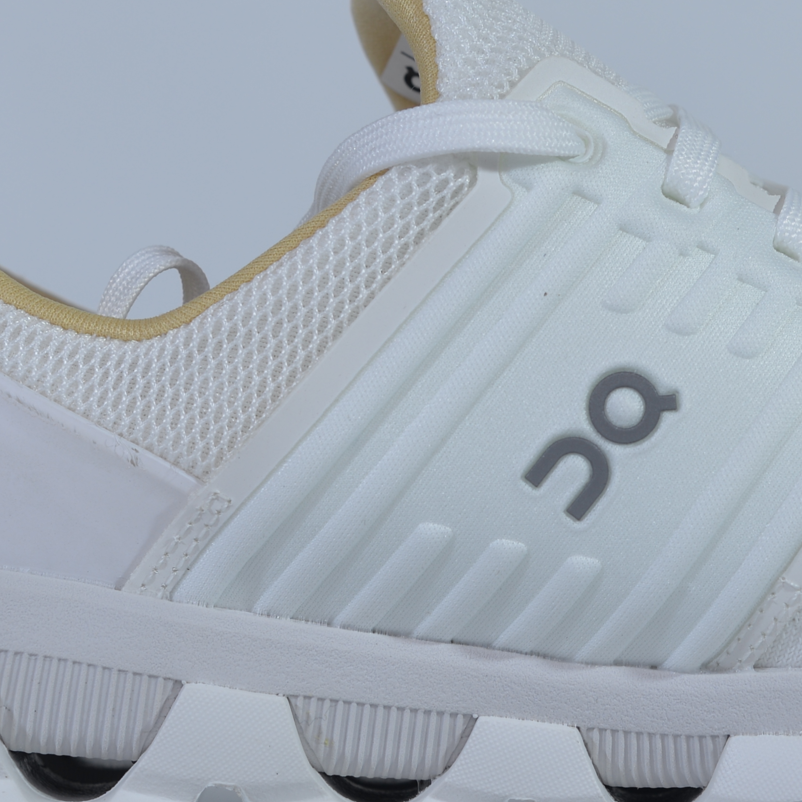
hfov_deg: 11.3
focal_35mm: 154
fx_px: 4037
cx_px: 606
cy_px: 428
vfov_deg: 11.3
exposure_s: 1/320
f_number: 5.6
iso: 100
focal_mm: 50
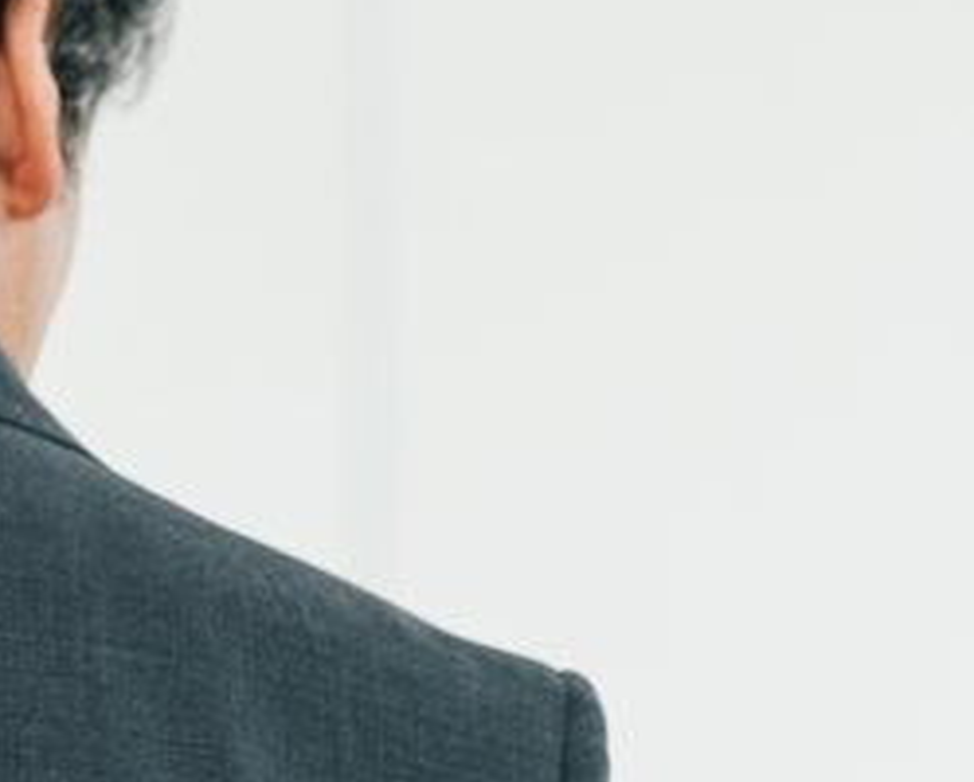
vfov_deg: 2.0
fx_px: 22809
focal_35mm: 790
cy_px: 2055
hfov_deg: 2.4
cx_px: 1138
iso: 640
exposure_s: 1/200
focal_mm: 105
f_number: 2.8
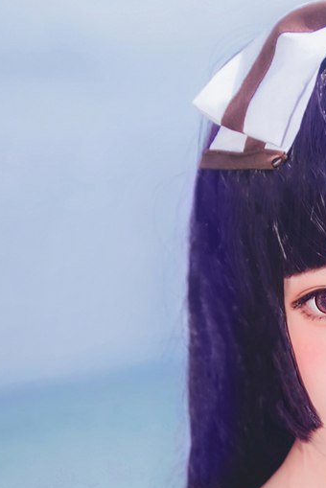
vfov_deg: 17.8
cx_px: 247
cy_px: 671
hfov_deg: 12.9
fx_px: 1438
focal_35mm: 106
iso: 160
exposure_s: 1/3200
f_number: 2.8
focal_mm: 30
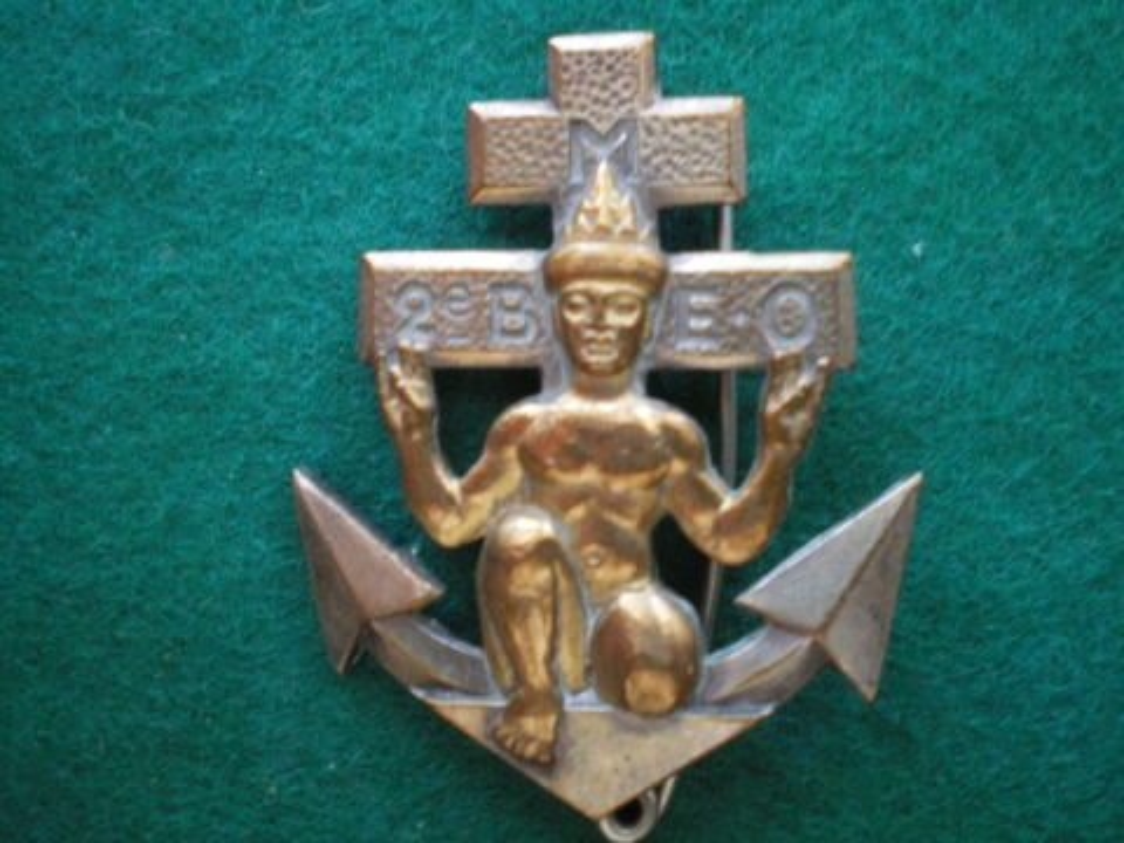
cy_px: 422
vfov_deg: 37.7
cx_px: 562
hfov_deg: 49.0
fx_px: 1234
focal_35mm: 38
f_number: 3.1
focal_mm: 6.3
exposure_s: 1/15
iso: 400
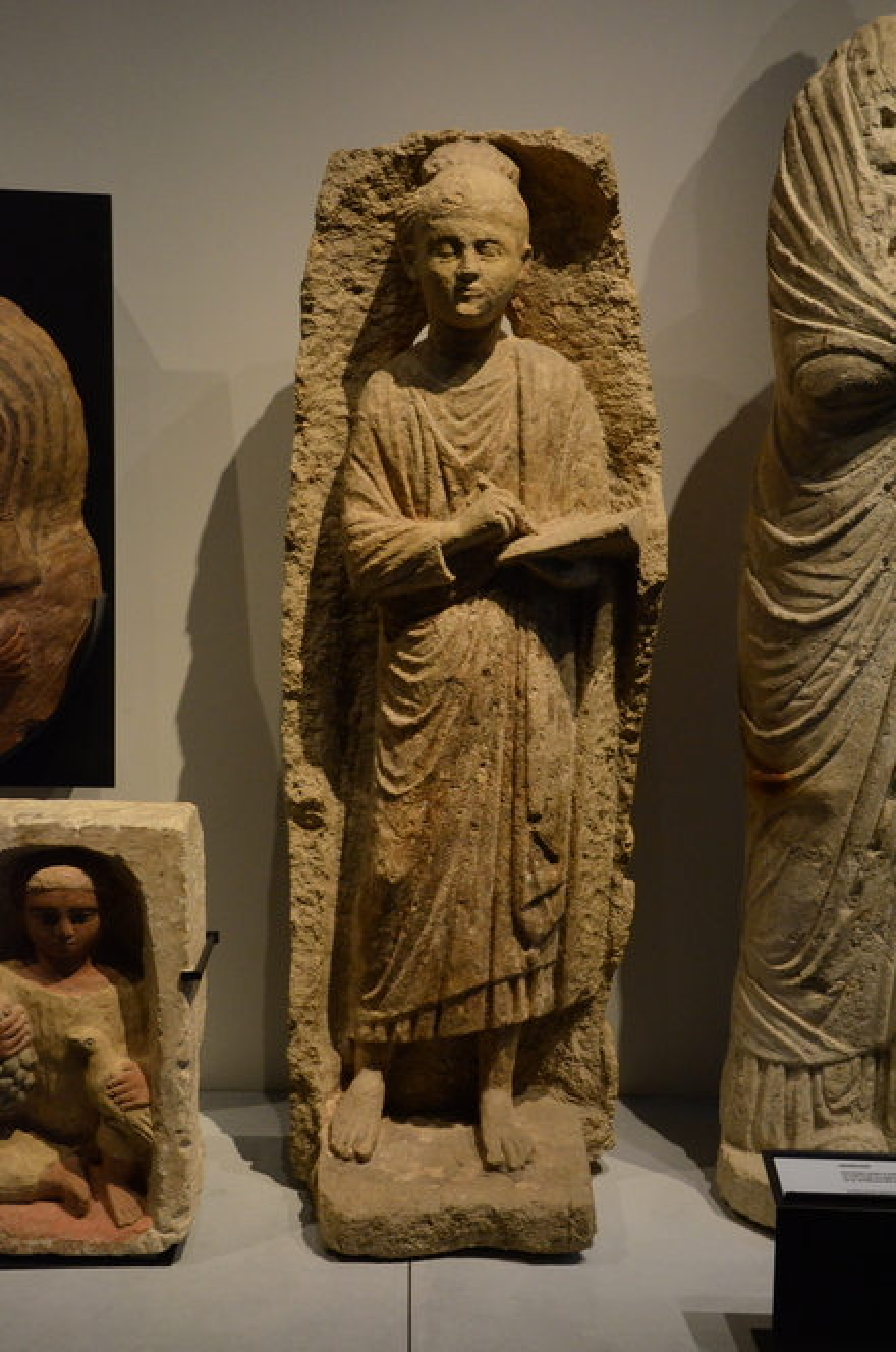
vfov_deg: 42.4
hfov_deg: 28.8
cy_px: 676
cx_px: 448
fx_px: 1743
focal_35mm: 46
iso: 2500
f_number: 5
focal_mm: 31
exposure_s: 1/100
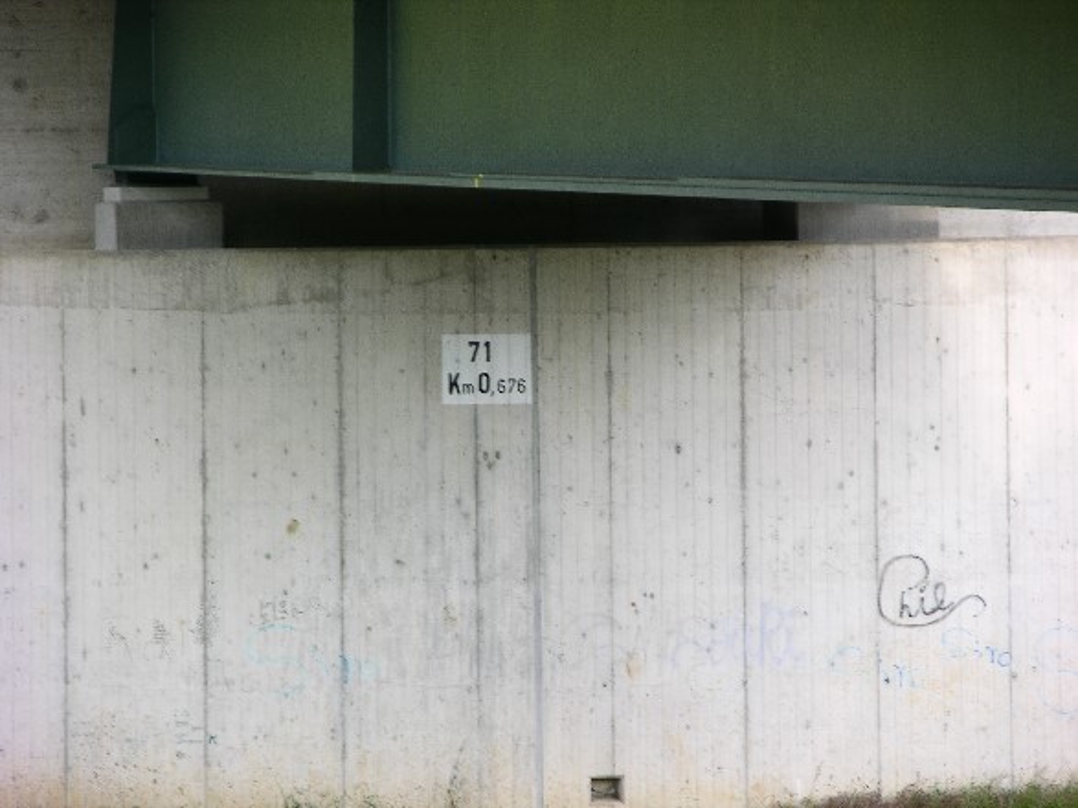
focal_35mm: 280
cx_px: 539
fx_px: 8718
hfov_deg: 7.1
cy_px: 404
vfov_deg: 5.3
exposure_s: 1/84.2
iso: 50
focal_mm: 71.2
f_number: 4.2
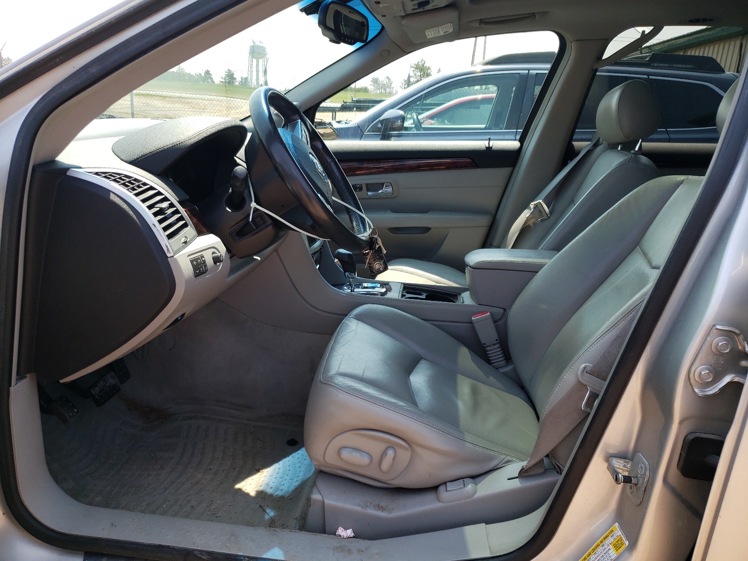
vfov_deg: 53.1
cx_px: 374
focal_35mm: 26
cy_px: 280
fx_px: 562
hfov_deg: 67.3
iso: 50
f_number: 1.5
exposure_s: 1/667
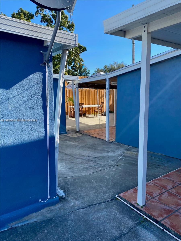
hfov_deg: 53.1
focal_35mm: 26
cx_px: 90
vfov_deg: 67.3
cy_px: 120
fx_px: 181
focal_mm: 4.25
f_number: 1.8
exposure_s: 1/1093
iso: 32
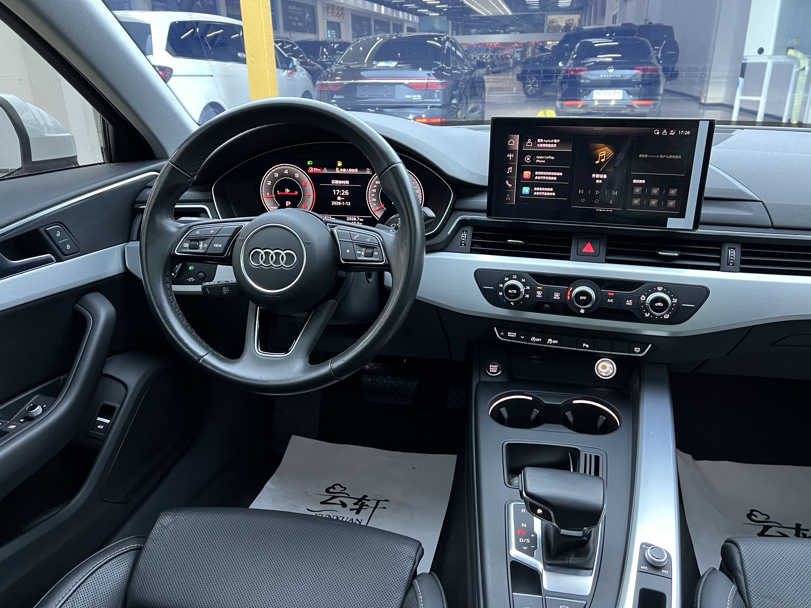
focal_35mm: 26
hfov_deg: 67.3
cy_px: 304
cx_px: 406
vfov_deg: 53.1
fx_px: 609
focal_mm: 5.7
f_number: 1.5
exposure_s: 1/33
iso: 500
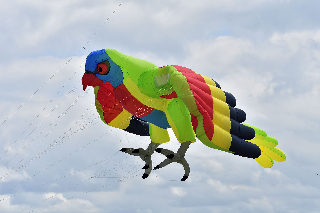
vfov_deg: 6.3
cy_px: 106
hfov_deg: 9.5
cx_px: 160
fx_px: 1933
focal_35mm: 218
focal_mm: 145
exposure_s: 1/1500
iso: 200
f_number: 8
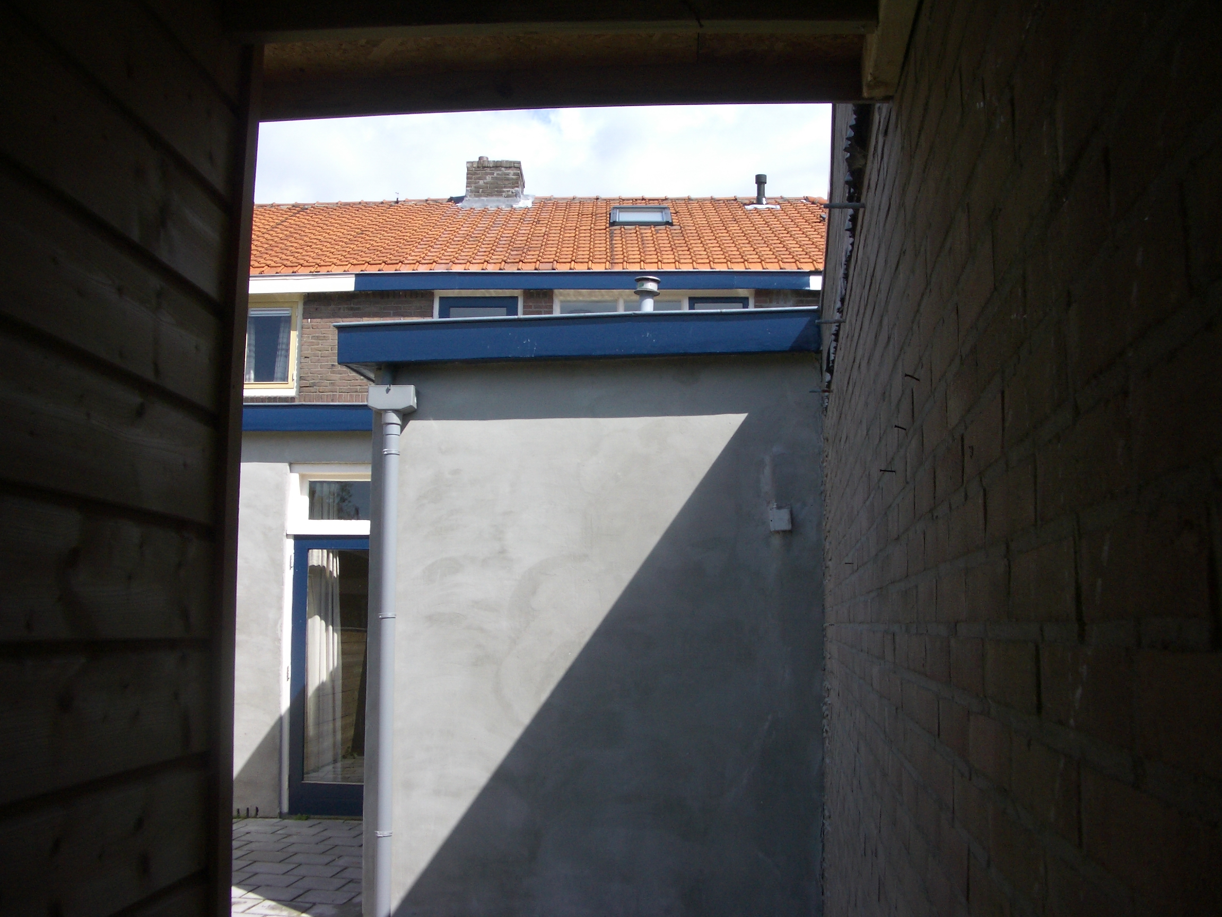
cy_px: 458
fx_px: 1236
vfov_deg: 40.7
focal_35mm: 35
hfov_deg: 52.6
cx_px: 611
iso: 50
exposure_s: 1/400
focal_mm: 5.8
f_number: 4.3
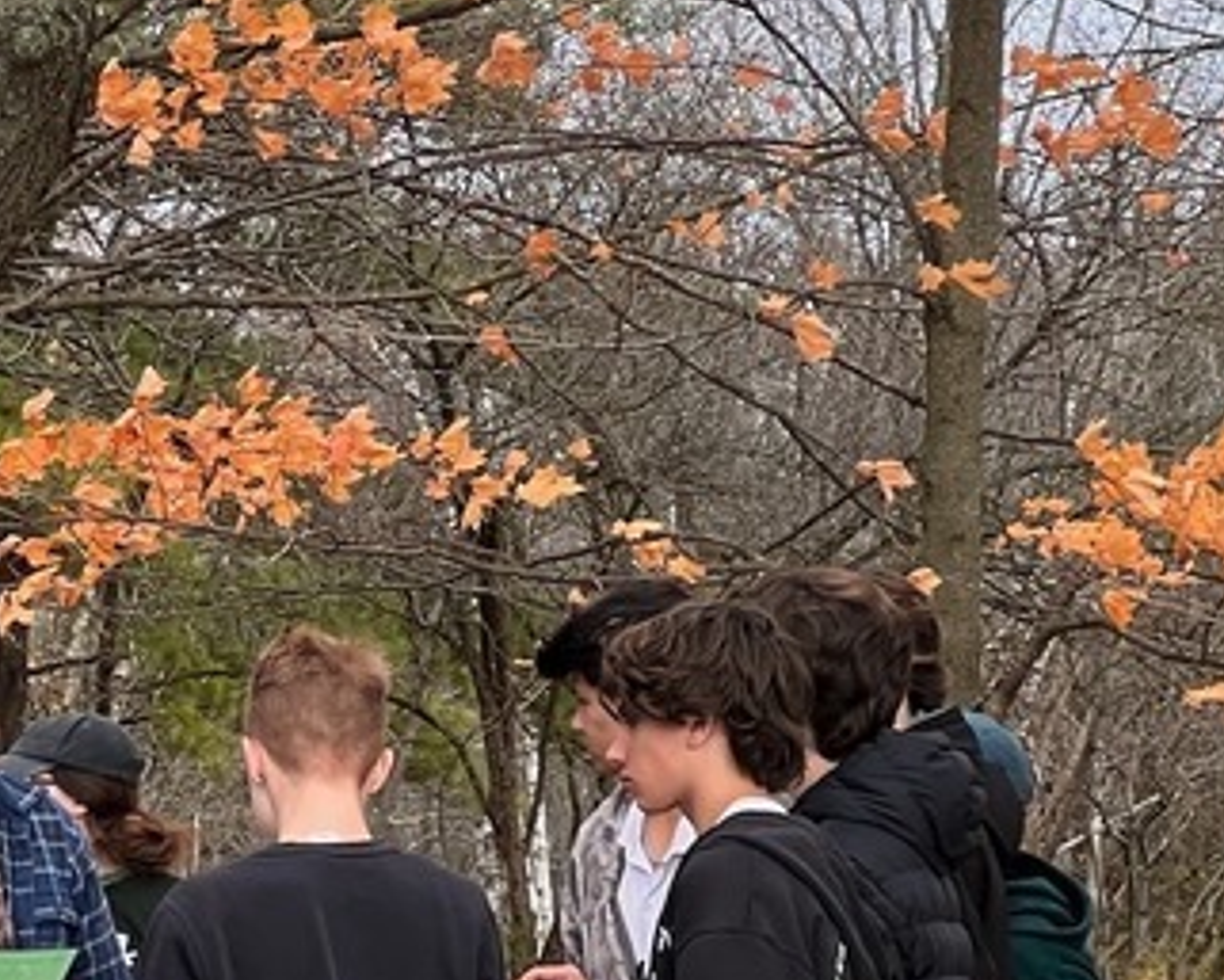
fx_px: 8479
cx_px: -358
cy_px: 1186
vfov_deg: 6.6
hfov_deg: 8.2
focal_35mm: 234
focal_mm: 9
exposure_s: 1/99
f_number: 2.8
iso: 125
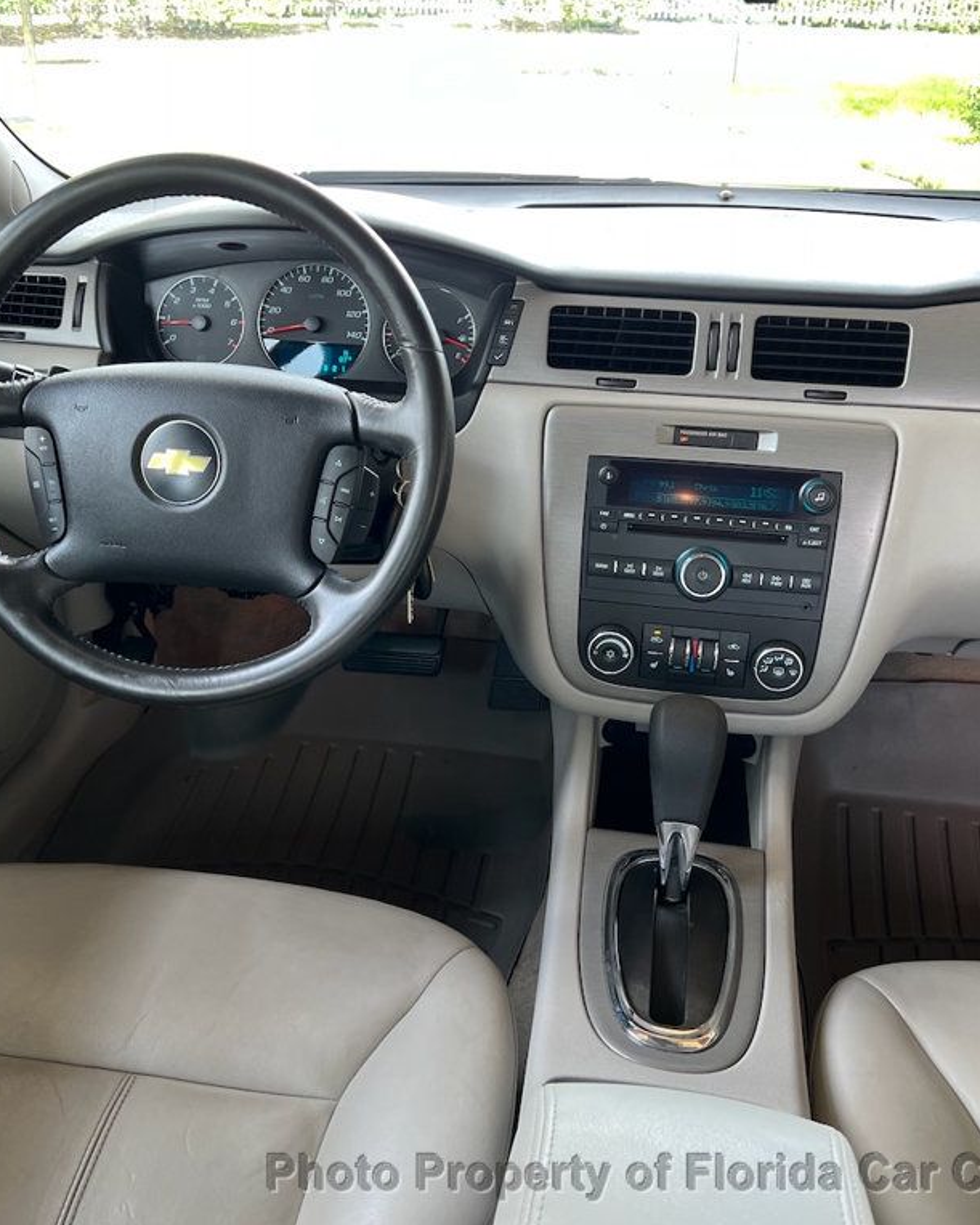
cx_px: 444
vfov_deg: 52.9
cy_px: 612
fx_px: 1233
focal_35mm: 34
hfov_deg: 43.3
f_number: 1.5
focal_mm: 5.7
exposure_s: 1/121
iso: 100
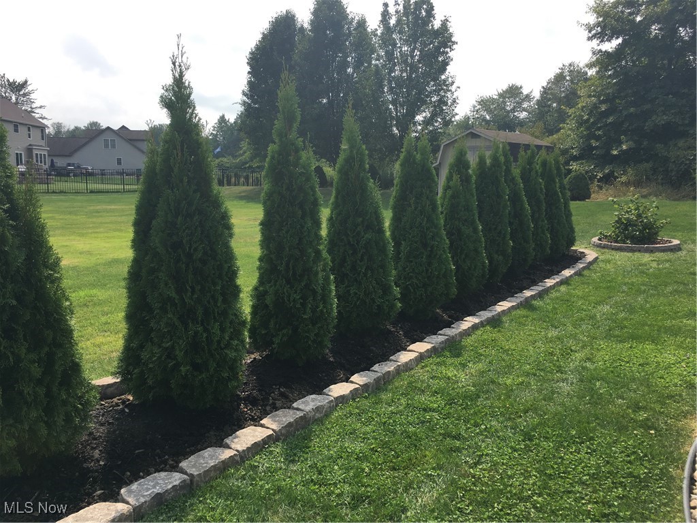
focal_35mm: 29
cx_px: 348
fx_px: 584
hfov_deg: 61.7
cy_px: 262
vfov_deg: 48.2
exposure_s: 1/1221
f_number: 2.2
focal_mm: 4.15
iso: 25
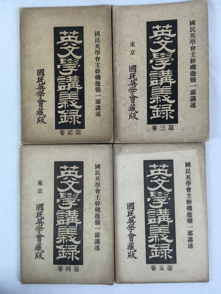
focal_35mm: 29
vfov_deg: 61.7
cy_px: 147
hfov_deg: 48.2
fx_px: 247
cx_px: 110
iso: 25
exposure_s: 1/50
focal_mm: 4.15
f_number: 2.2
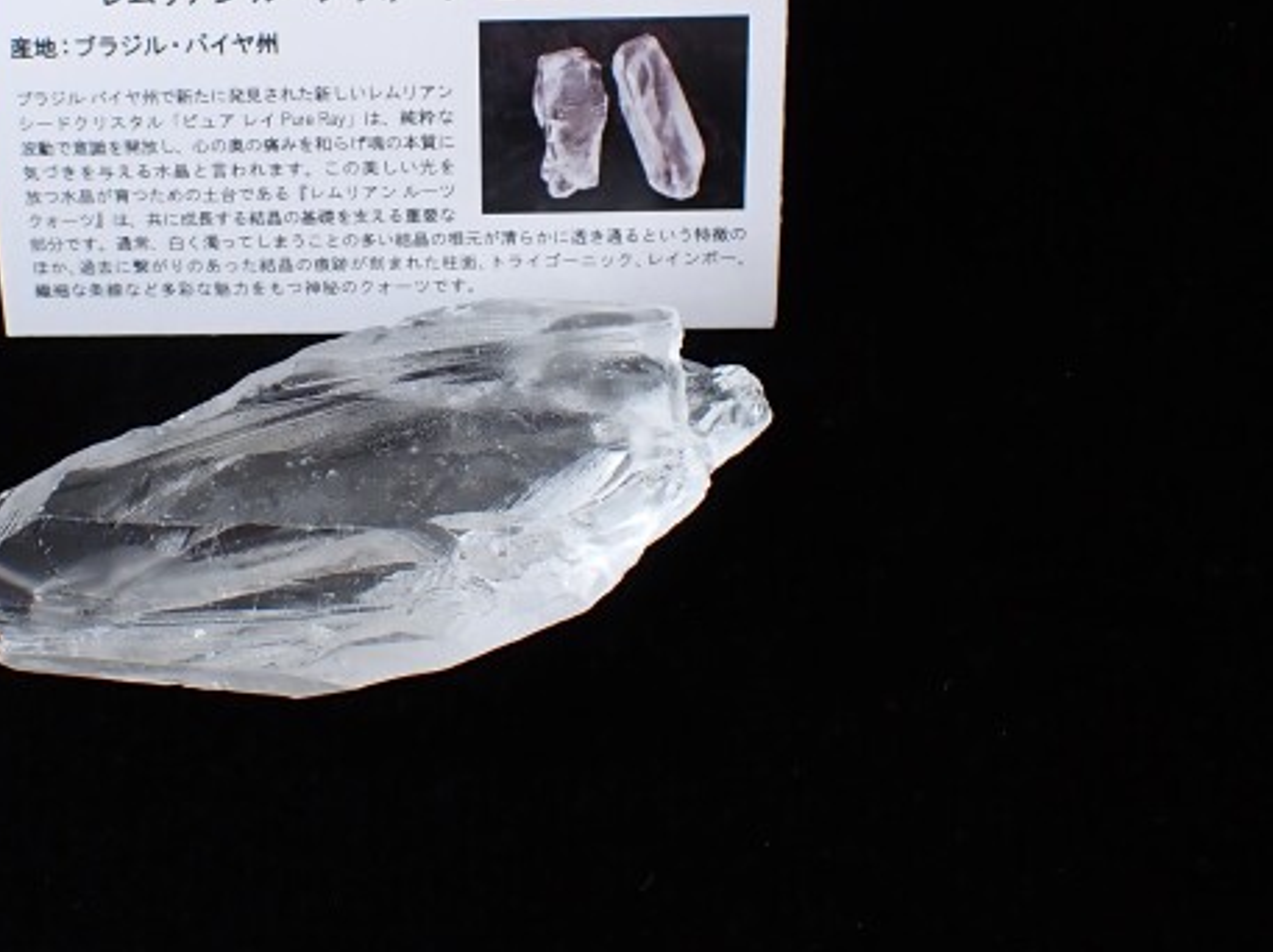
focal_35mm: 42
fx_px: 1543
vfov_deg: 34.1
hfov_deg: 44.1
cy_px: 333
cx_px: 412
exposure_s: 1/125
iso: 125
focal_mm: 5.4
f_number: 3.2
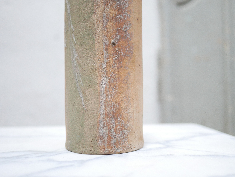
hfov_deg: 46.8
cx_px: 118
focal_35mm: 40
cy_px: 88
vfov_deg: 36.0
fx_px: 272
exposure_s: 1/60
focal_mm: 20
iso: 1600
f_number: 1.7
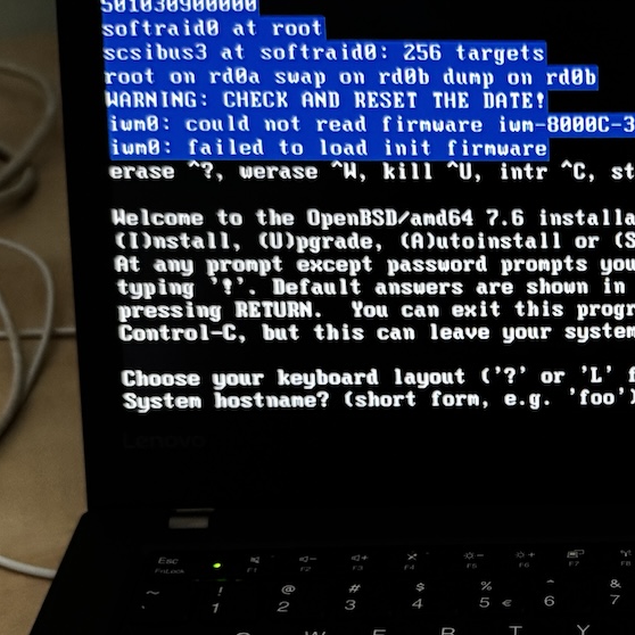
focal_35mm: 73
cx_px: 691
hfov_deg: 22.4
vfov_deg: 23.4
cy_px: 490
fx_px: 1515
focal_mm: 6.76
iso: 1000
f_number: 1.78
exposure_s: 1/37
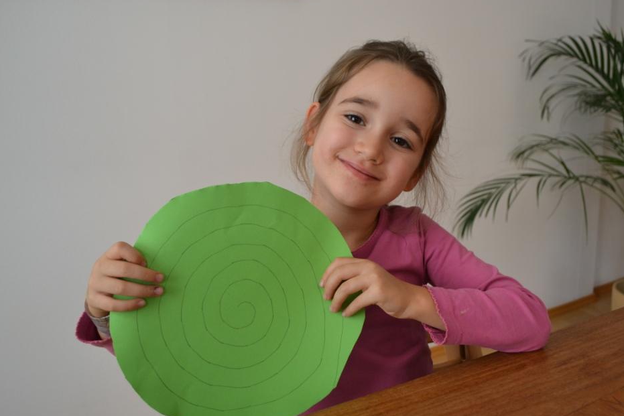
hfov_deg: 57.1
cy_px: 223
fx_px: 572
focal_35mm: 33
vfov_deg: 40.0
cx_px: 342
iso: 500
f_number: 3.8
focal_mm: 20
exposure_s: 1/60
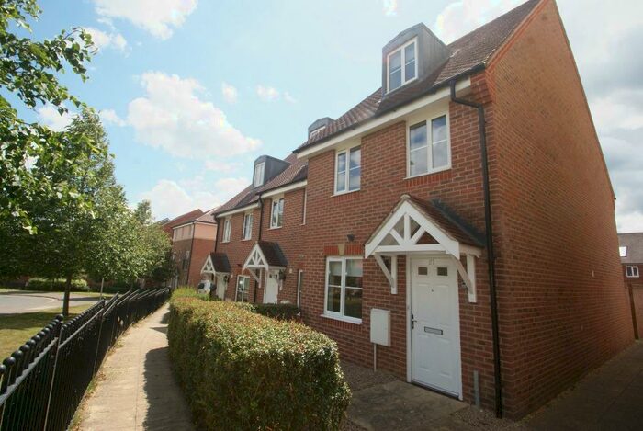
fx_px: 295
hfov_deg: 94.9
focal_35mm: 16
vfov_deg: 72.2
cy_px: 216
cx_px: 322
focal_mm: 11
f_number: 11
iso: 100
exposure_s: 1/160
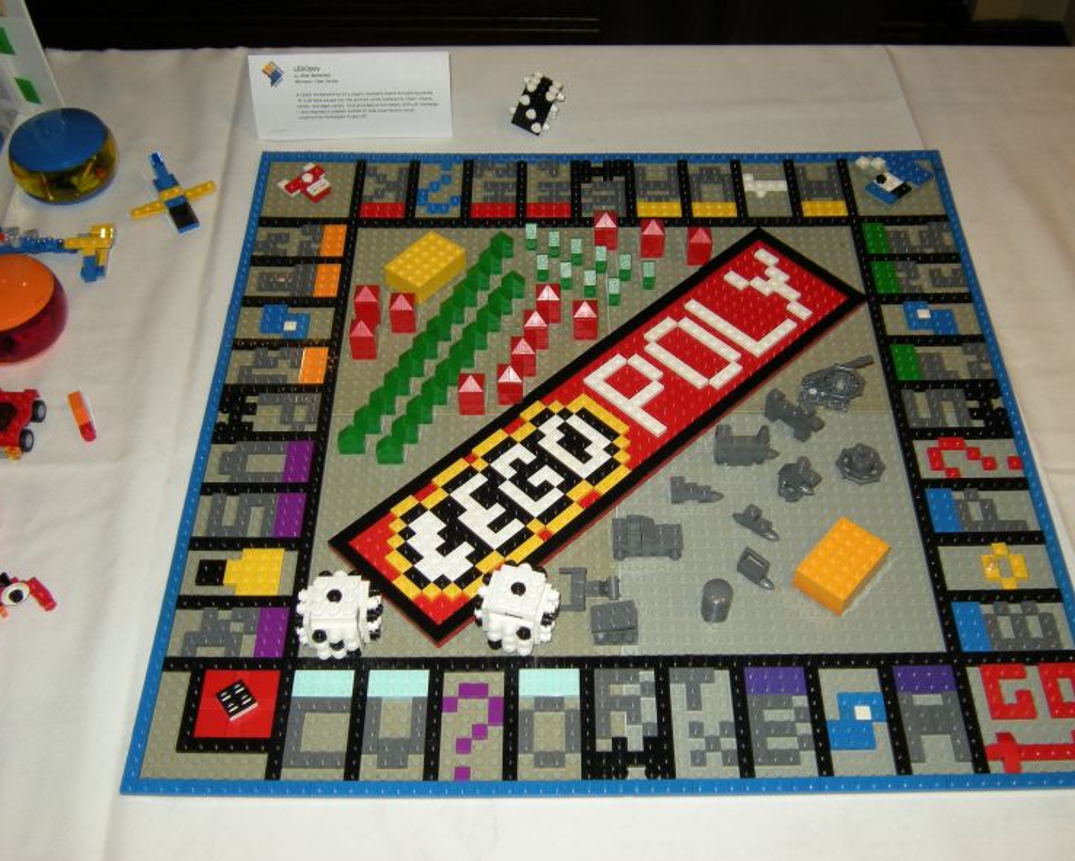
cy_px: 441
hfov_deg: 44.8
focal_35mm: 41
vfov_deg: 36.5
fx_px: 1305
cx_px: 551
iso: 64
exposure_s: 1/30
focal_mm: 6.3
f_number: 3.2
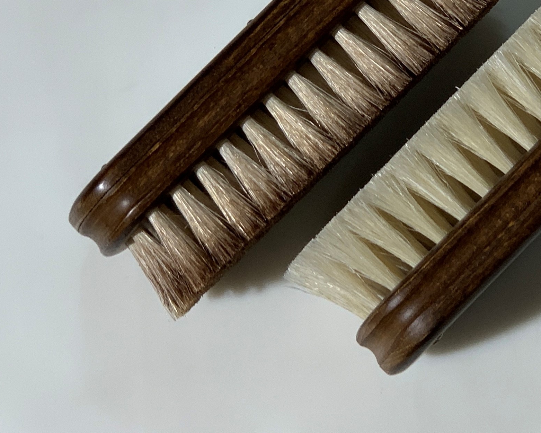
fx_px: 1425
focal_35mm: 89
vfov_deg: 17.2
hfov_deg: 21.3
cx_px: 404
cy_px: 129
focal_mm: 6
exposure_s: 1/100
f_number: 2.4
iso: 40
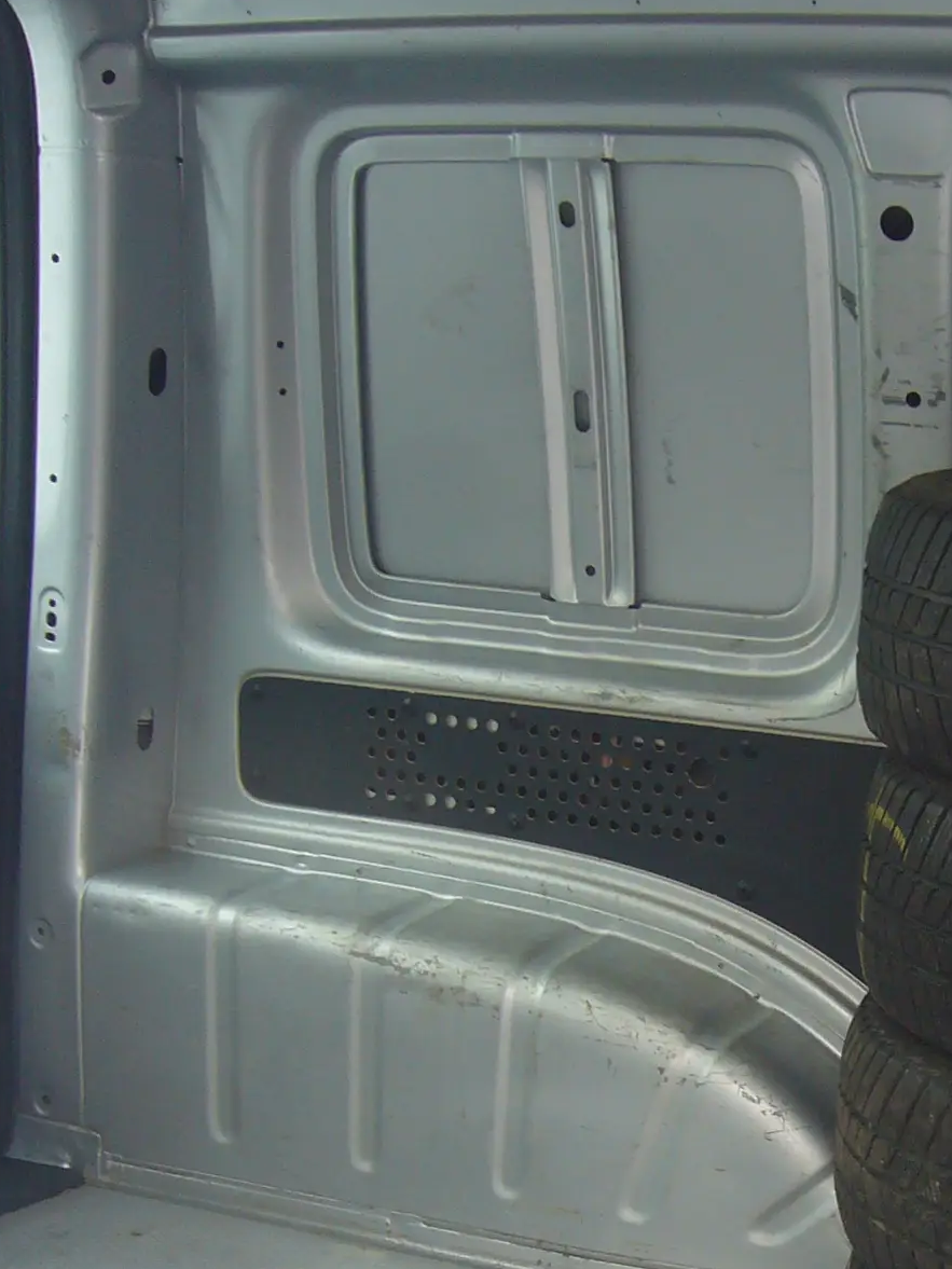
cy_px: 1116
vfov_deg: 28.0
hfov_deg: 21.3
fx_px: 2456
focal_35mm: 67
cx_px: 915
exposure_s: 1/50
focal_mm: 4.6
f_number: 2.8
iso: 80
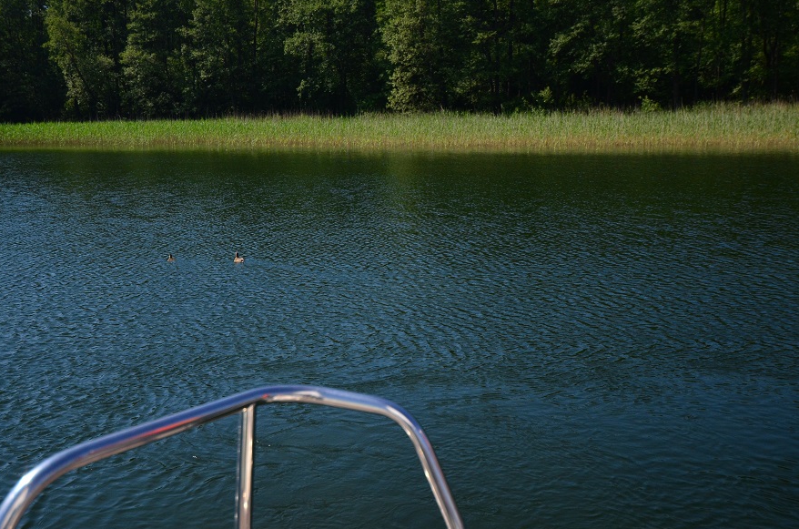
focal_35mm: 41
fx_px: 908
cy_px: 267
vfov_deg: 32.5
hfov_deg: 47.4
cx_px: 345
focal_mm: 24
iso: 560
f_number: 4
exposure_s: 1/8000
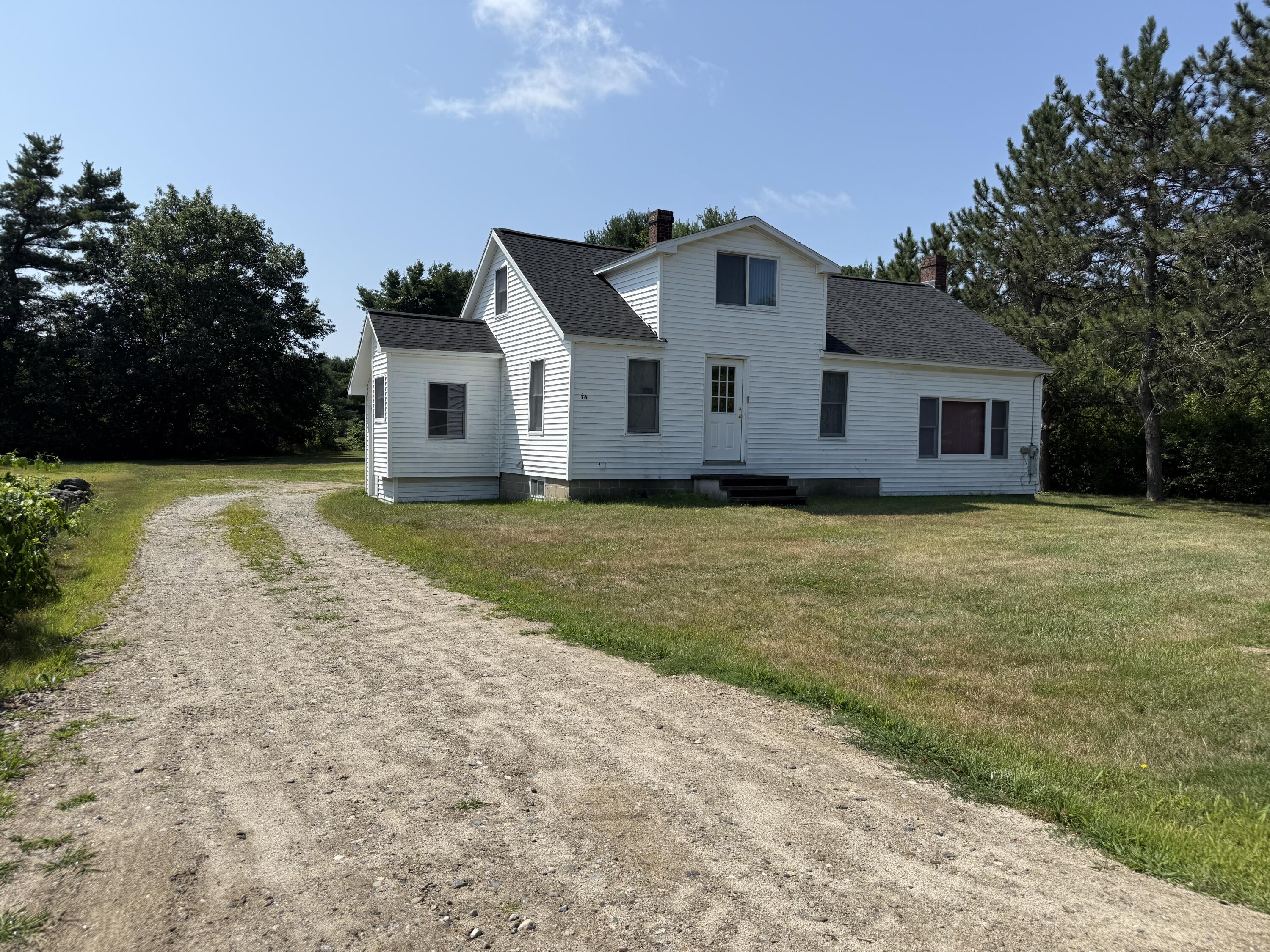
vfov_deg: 56.8
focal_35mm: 24
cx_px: 635
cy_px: 476
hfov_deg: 71.6
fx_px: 881
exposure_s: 1/5714
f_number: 1.78
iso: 80
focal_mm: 6.76
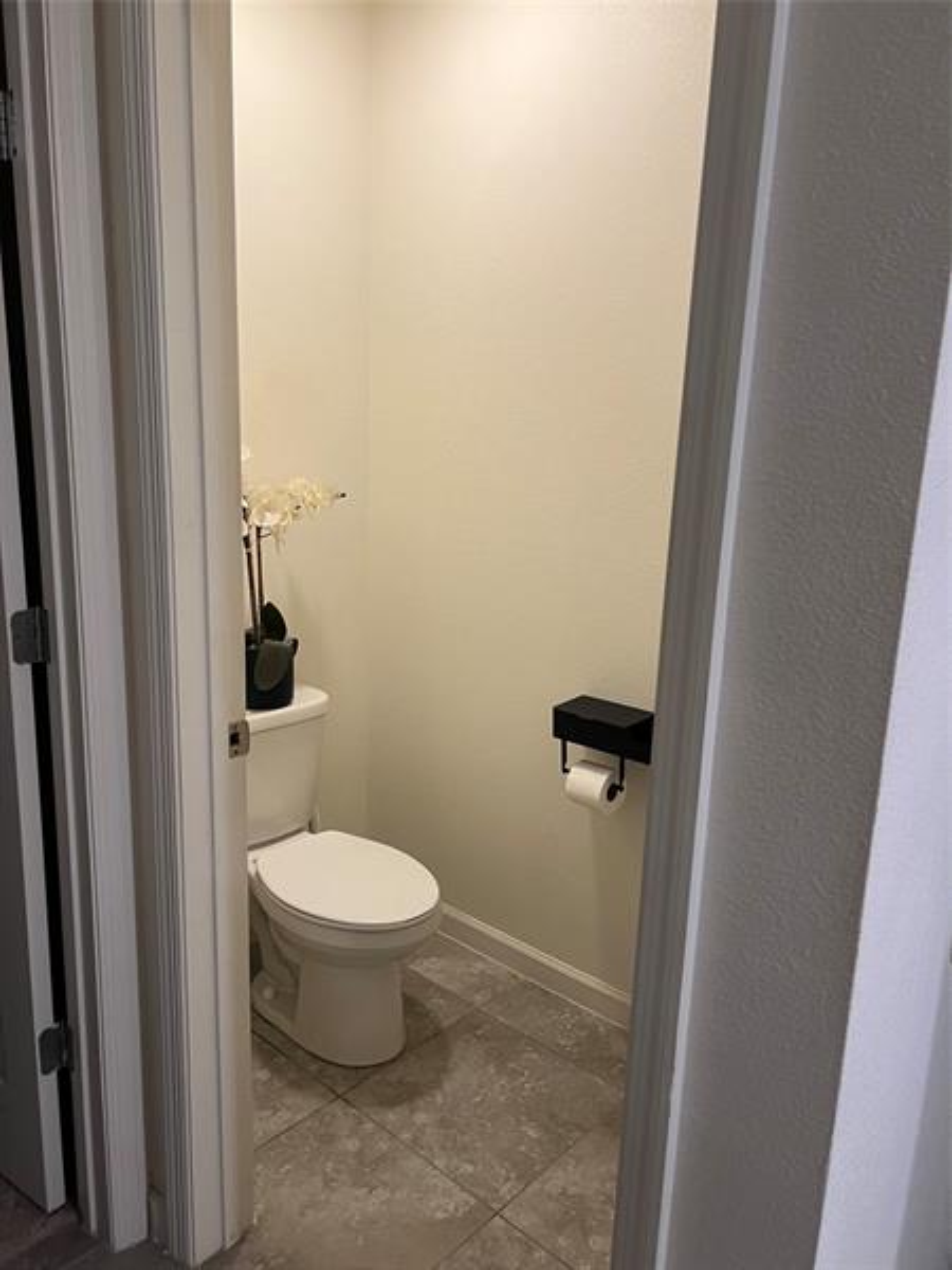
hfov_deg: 53.1
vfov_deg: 67.3
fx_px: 953
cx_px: 476
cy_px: 635
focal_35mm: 26
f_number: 1.5
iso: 160
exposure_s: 1/60
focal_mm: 5.7
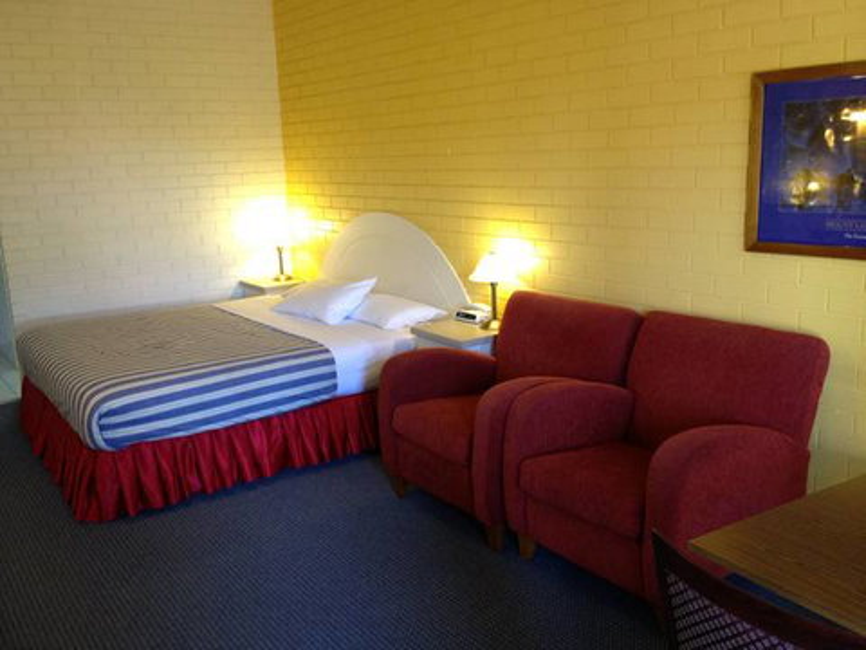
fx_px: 876
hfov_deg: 52.6
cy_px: 325
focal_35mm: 35
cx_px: 433
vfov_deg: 40.7
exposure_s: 1/20
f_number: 2.4
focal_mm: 4.28
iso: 125
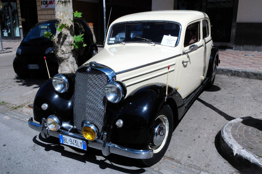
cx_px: 131
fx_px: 240
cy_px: 87
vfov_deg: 39.9
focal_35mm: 33
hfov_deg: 57.3
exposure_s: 1/160
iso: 400
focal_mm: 22
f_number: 22
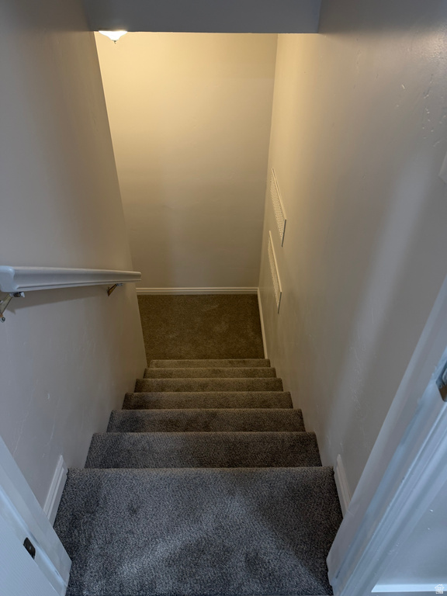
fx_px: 413
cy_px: 298
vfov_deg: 71.6
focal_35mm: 24
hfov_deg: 56.8
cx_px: 224
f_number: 1.78
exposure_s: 1/60
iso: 125
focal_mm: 6.76
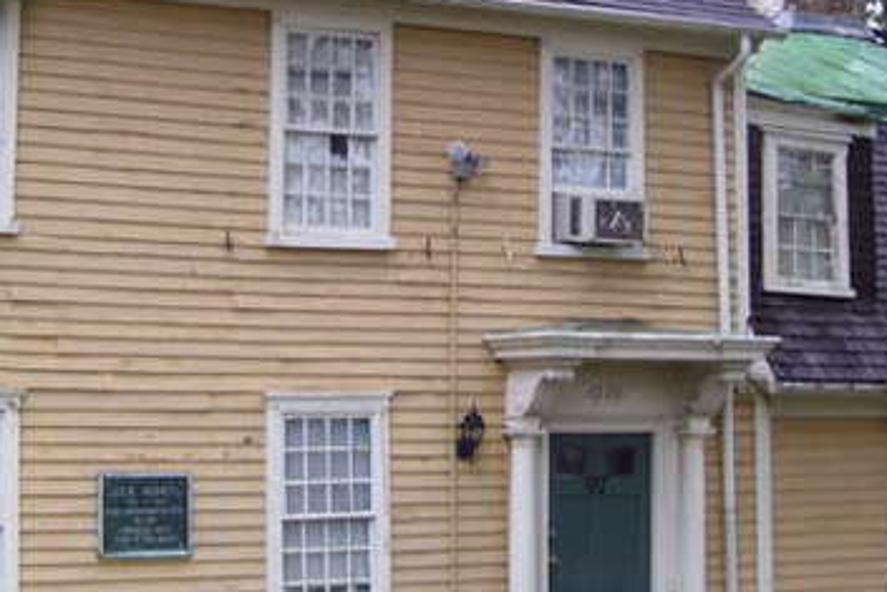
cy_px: 242
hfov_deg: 23.9
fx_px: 2095
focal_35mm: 85
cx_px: 481
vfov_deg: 16.1
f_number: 2.7
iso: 80
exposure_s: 1/60
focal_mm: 6
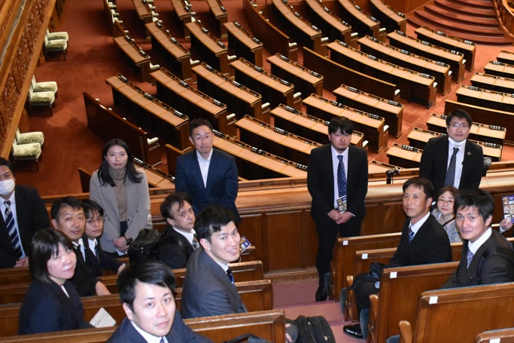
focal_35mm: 45
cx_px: 347
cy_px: 138
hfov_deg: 43.0
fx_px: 642
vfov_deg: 29.8
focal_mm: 20
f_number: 3.8
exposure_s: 1/60
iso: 3600
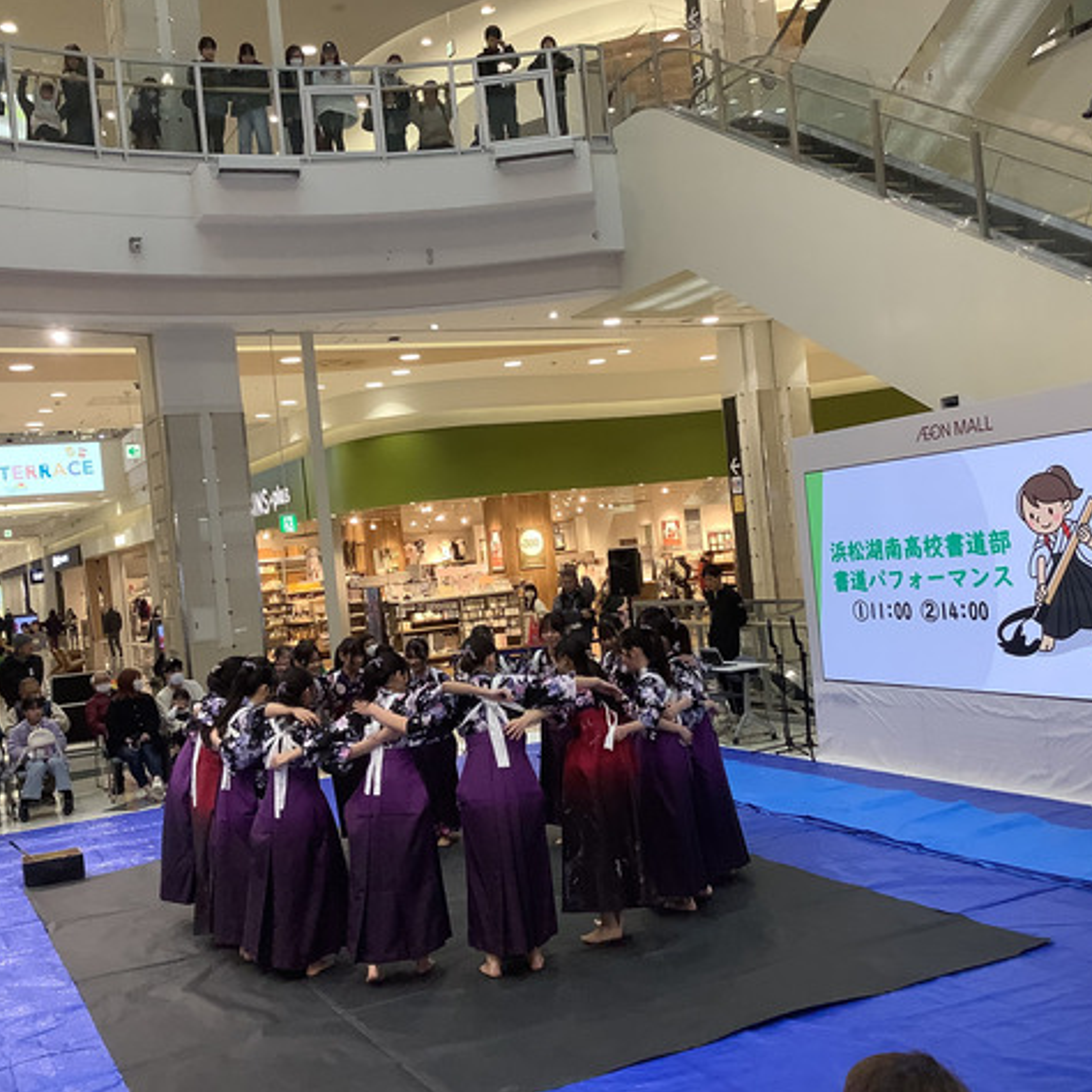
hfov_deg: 44.9
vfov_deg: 44.9
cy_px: 541
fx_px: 1321
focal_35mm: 37
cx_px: 498
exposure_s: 1/120
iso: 80
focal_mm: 3.3
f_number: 2.4
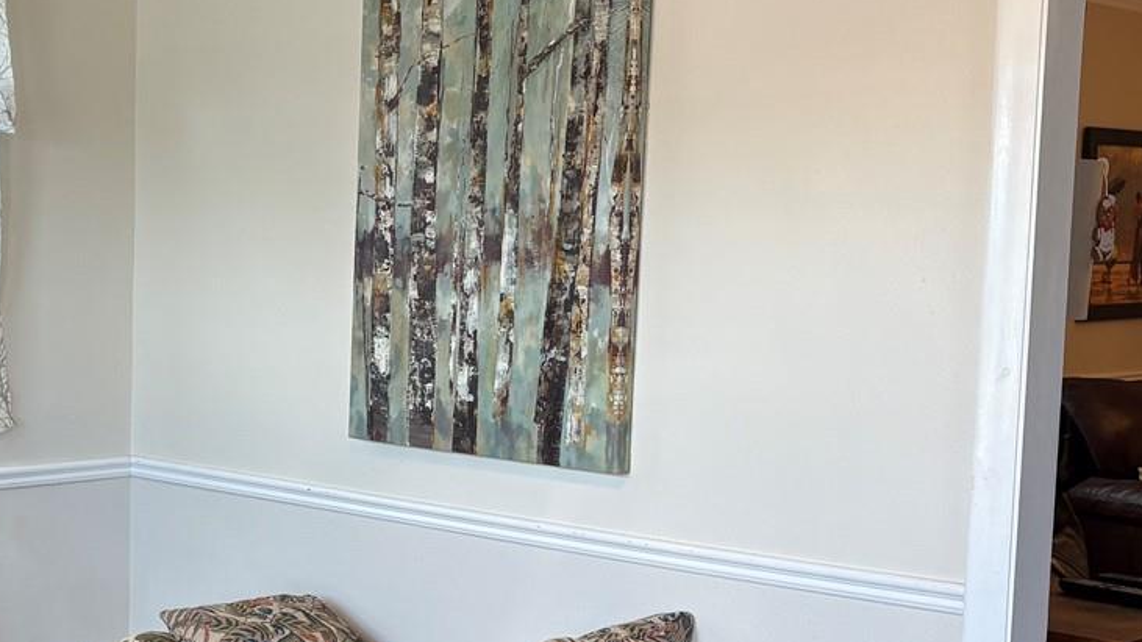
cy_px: 403
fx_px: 1877
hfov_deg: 33.2
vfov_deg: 19.4
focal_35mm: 62
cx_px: 300
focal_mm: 5.96
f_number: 1.6
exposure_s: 1/120
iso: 80
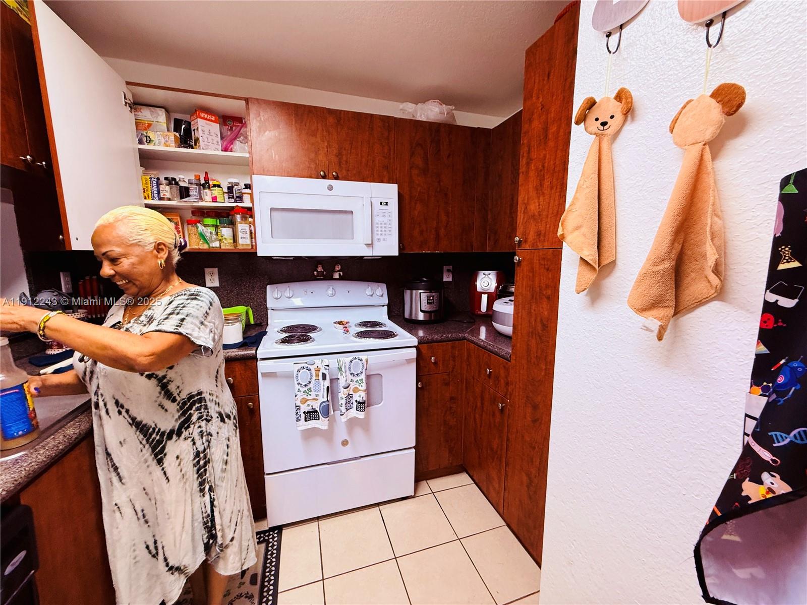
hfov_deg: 102.1
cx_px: 404
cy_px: 302
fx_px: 326
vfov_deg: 85.7
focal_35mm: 14
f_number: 2.2
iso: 250
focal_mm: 2.22
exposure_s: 1/60
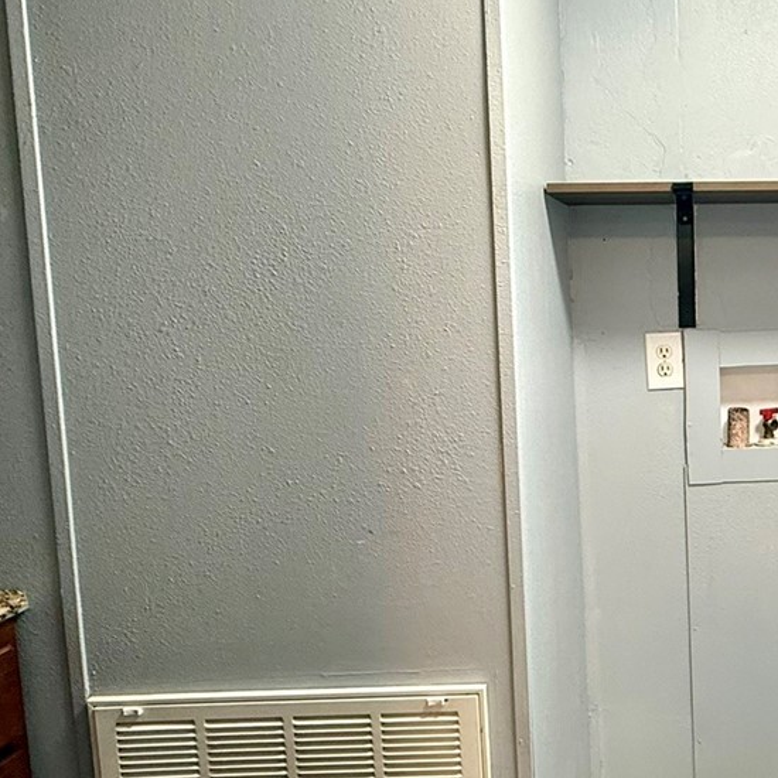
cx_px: 690
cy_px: 359
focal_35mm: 36
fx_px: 915
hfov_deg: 42.5
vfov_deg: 46.0
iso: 200
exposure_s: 1/60
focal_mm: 2.22
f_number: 2.2
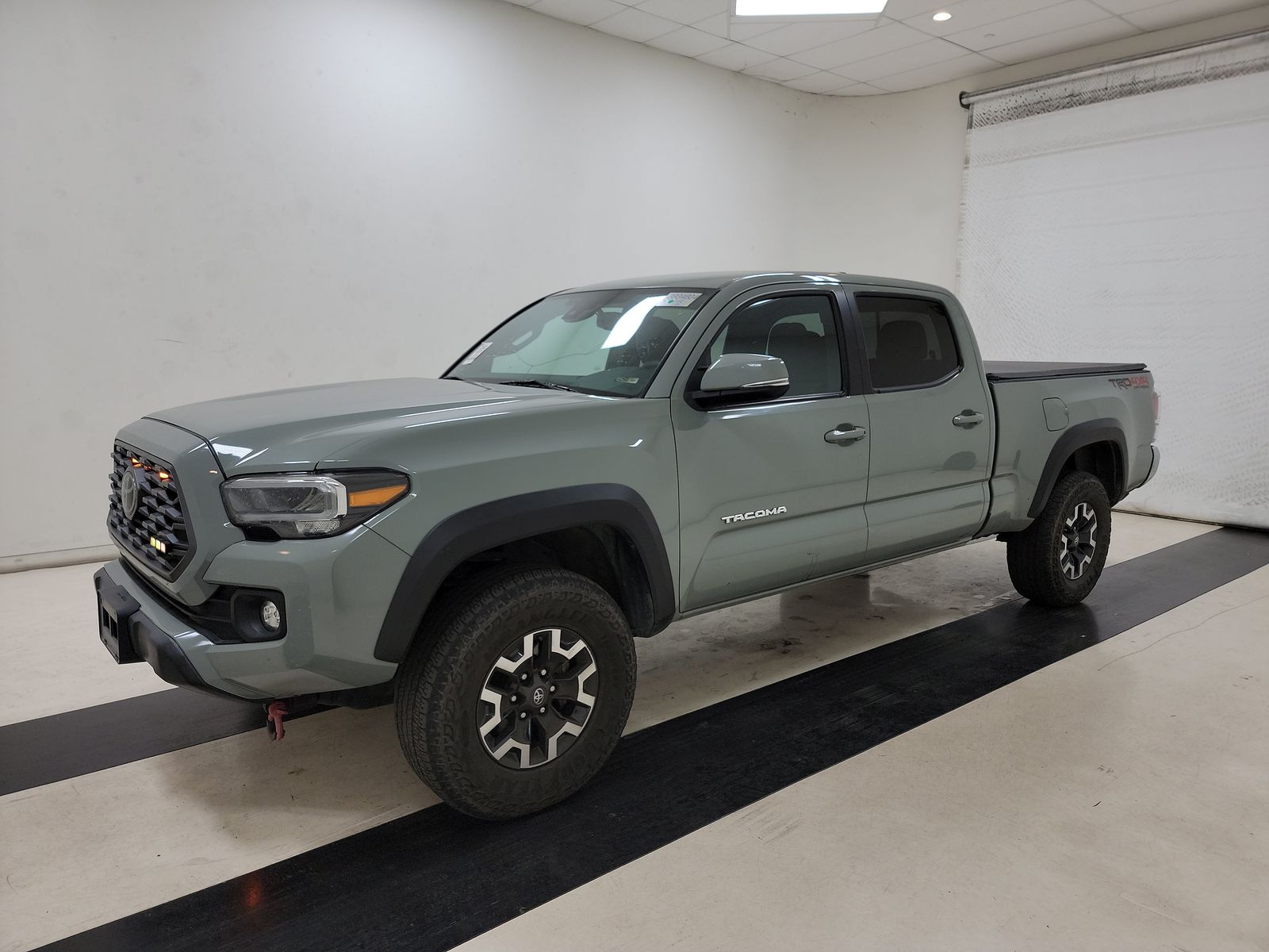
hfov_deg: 71.6
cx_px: 634
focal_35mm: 24
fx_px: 880
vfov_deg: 56.8
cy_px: 476
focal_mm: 6.7
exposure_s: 1/119
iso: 50
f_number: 1.8
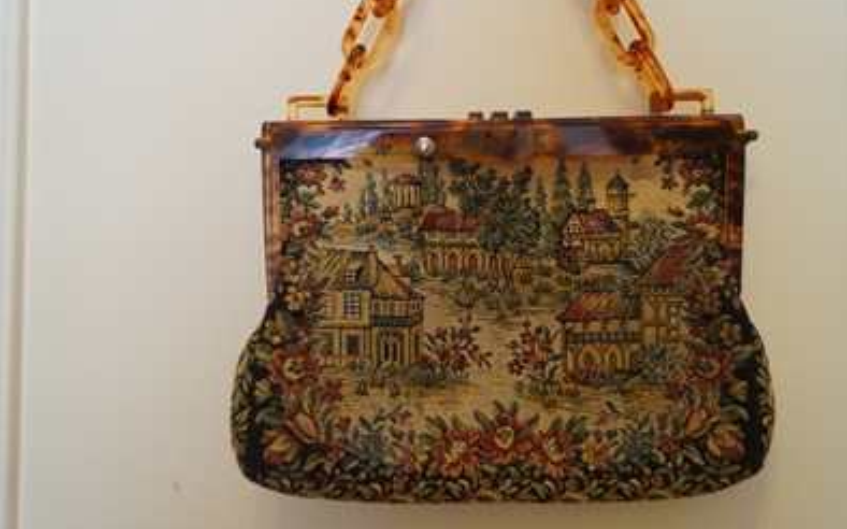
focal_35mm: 31
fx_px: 715
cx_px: 428
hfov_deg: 61.2
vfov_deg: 40.6
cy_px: 269
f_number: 4
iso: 500
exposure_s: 1/60
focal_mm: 20
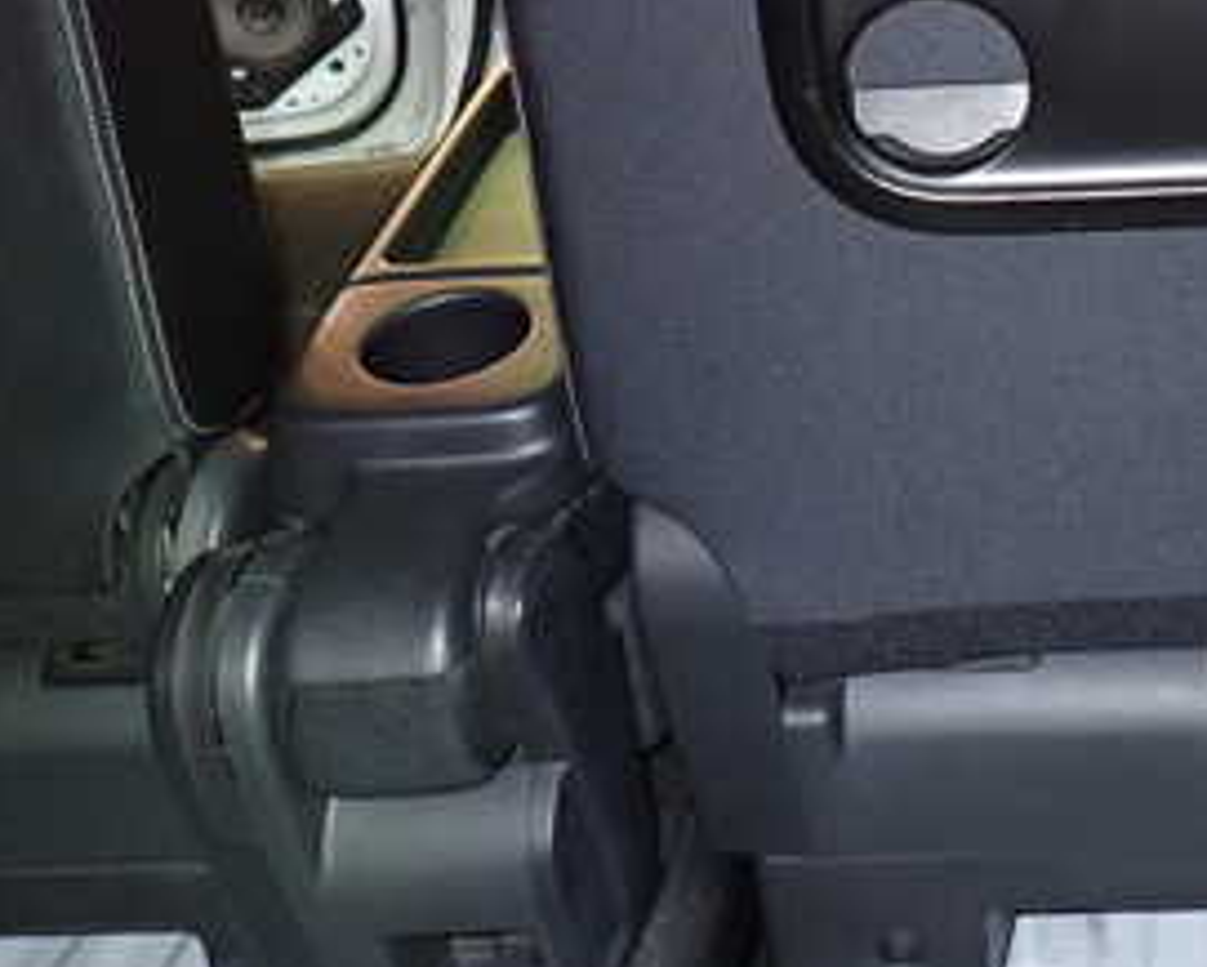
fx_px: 1930
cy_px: 178
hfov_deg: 32.3
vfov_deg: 27.5
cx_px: 1176
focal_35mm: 54
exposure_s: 1/30
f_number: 2
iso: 320
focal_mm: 4.5
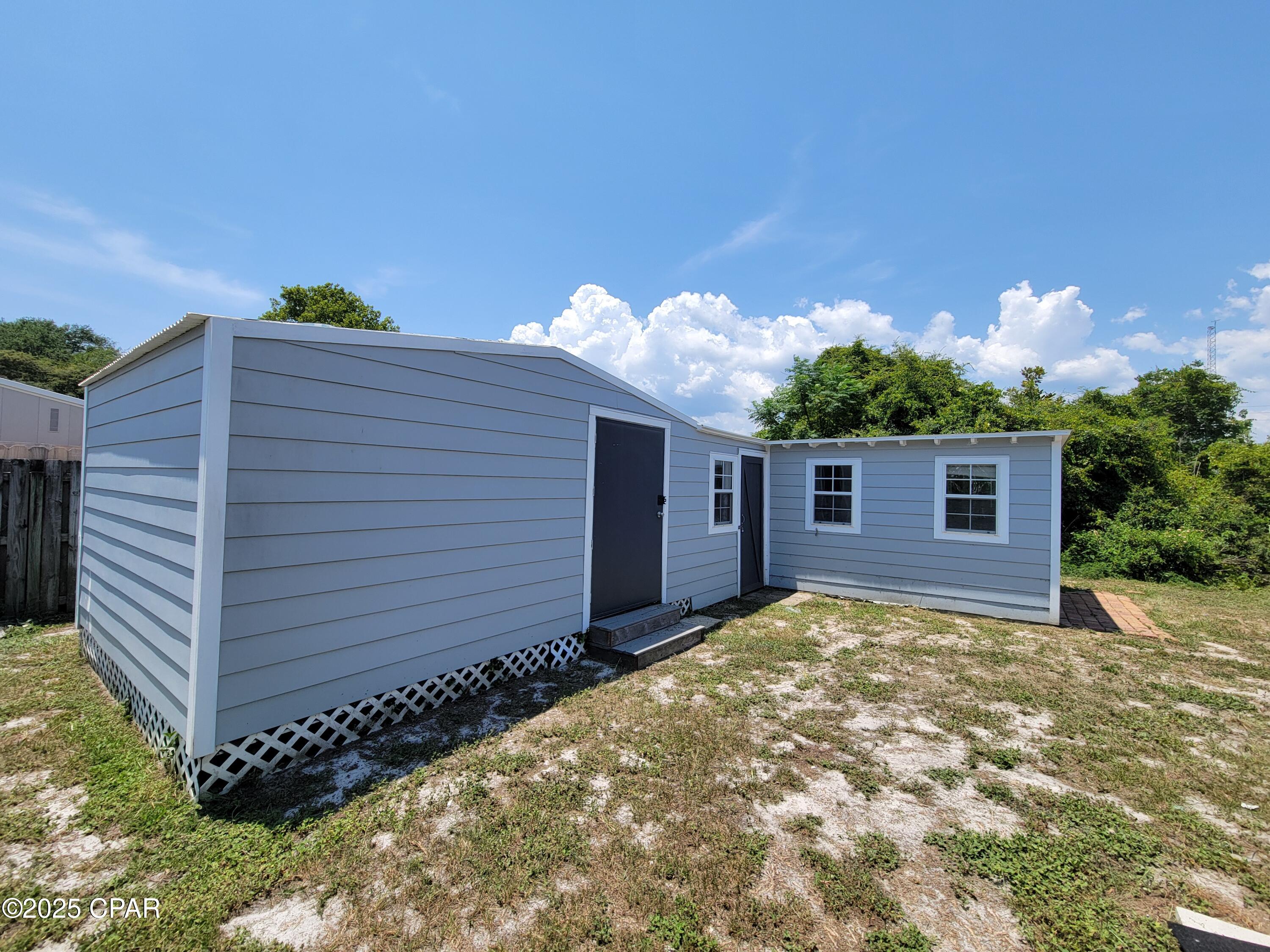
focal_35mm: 13
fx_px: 477
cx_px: 635
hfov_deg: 106.2
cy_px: 476
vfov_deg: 89.9
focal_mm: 2.2
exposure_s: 1/1659
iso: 50
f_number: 2.2
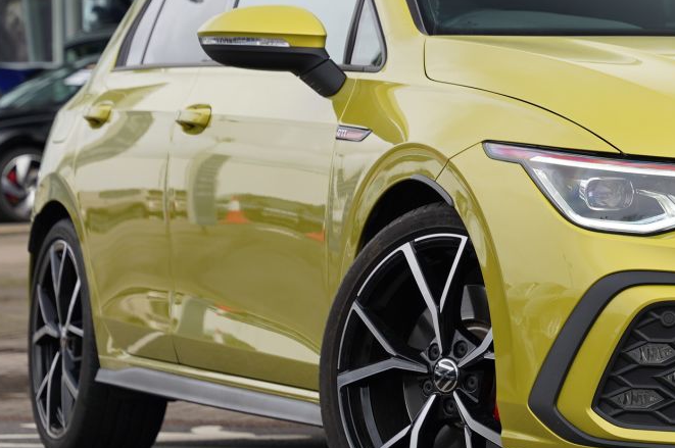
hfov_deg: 13.0
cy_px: 147
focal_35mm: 155
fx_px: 2907
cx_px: 705
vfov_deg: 8.8
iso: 100
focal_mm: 64.1
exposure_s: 1/200
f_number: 4.5
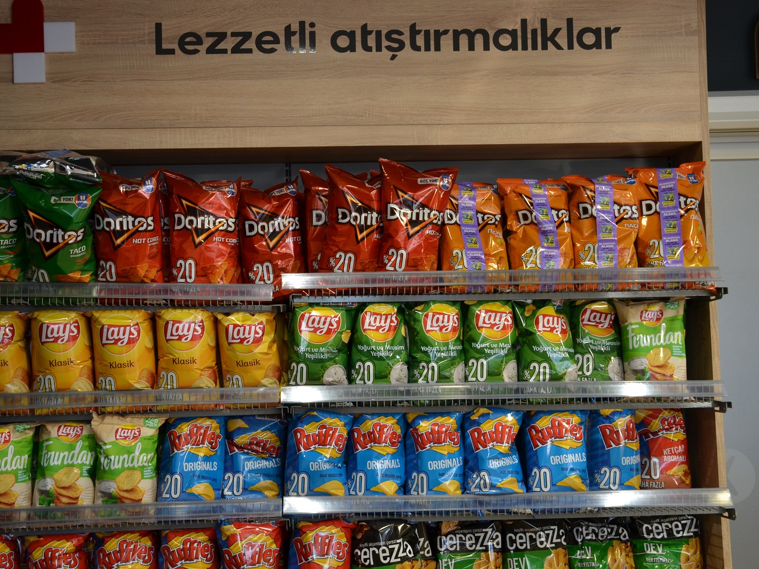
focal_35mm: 43
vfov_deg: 33.6
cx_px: 358
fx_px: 943
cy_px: 286
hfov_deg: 43.8
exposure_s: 1/100
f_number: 5
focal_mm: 26
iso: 400
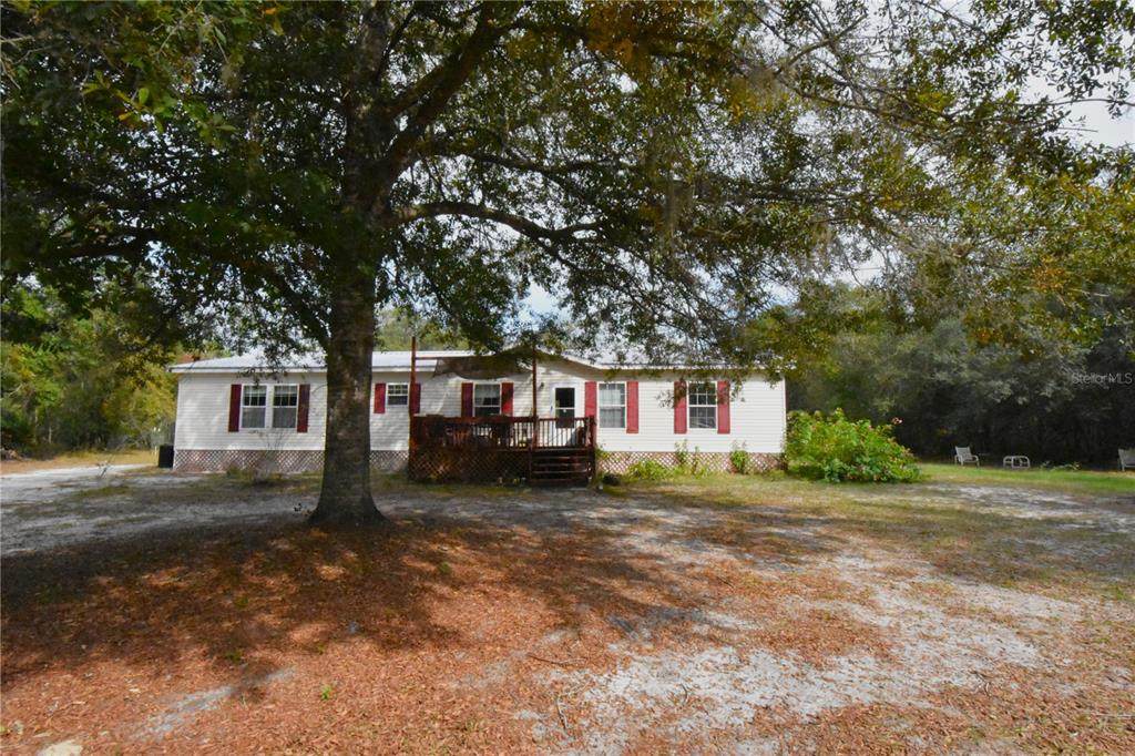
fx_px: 504
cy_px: 378
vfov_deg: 73.7
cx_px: 568
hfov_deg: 96.8
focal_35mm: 16
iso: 10000
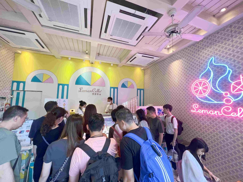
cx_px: 122
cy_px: 91
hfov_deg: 106.2
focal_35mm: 13
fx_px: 91
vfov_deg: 89.9
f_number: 1.8
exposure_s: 1/100
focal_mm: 1.57
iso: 200
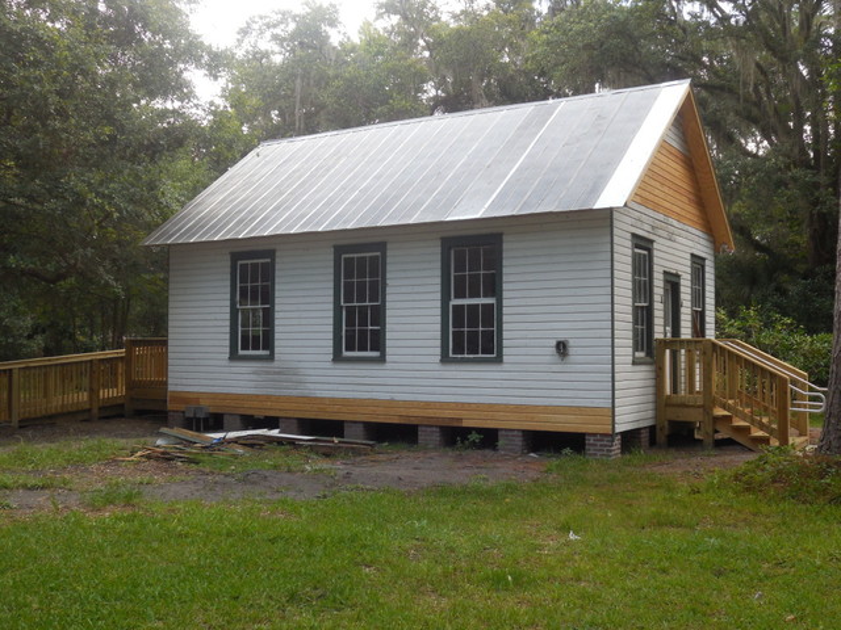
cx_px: 420
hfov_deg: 49.0
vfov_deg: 37.7
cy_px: 315
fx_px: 923
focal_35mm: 38
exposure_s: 1/160
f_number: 4.2
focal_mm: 6.8
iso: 125
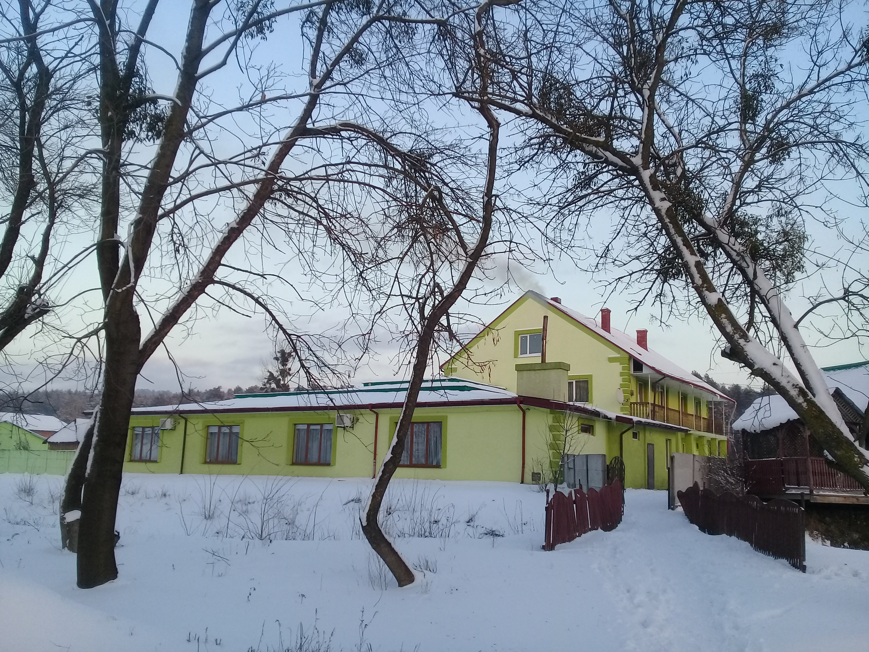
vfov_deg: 45.4
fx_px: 778
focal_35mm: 31
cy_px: 326
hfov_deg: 58.4
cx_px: 434
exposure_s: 1/106
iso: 50
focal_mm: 3.3
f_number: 2.2
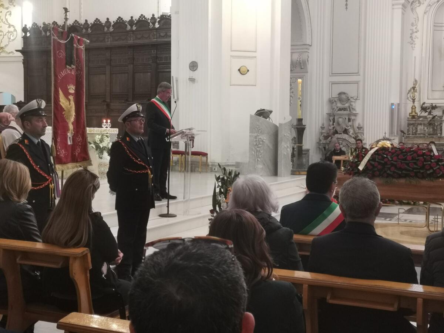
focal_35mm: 49
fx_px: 628
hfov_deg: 38.9
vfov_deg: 29.7
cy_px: 166
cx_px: 222
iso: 250
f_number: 1.8
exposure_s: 1/50
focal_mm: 5.58
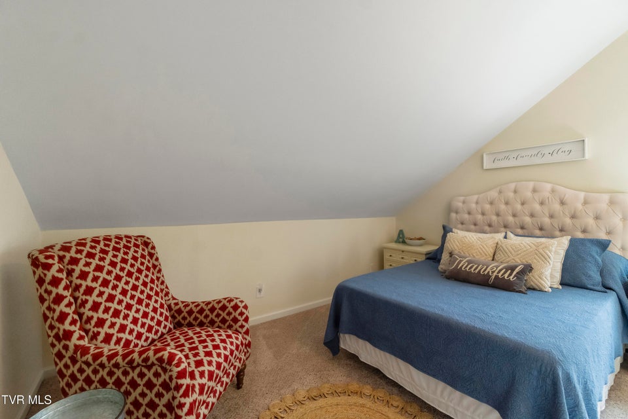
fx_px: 262
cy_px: 210
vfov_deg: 77.3
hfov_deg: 100.4
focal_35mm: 15
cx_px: 314
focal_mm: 10
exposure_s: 1/20
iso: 800
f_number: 8
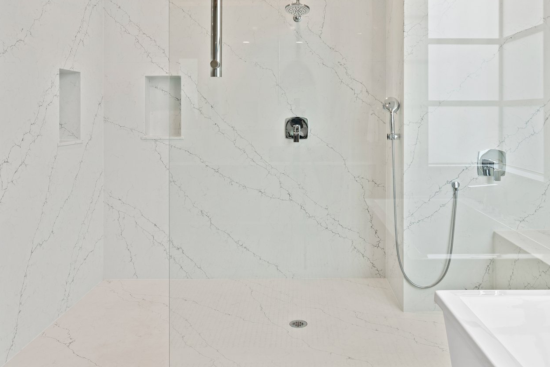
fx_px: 474
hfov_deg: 60.2
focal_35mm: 31
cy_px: 126
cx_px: 299
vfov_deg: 41.9
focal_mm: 19
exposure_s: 1/3
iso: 320
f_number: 8
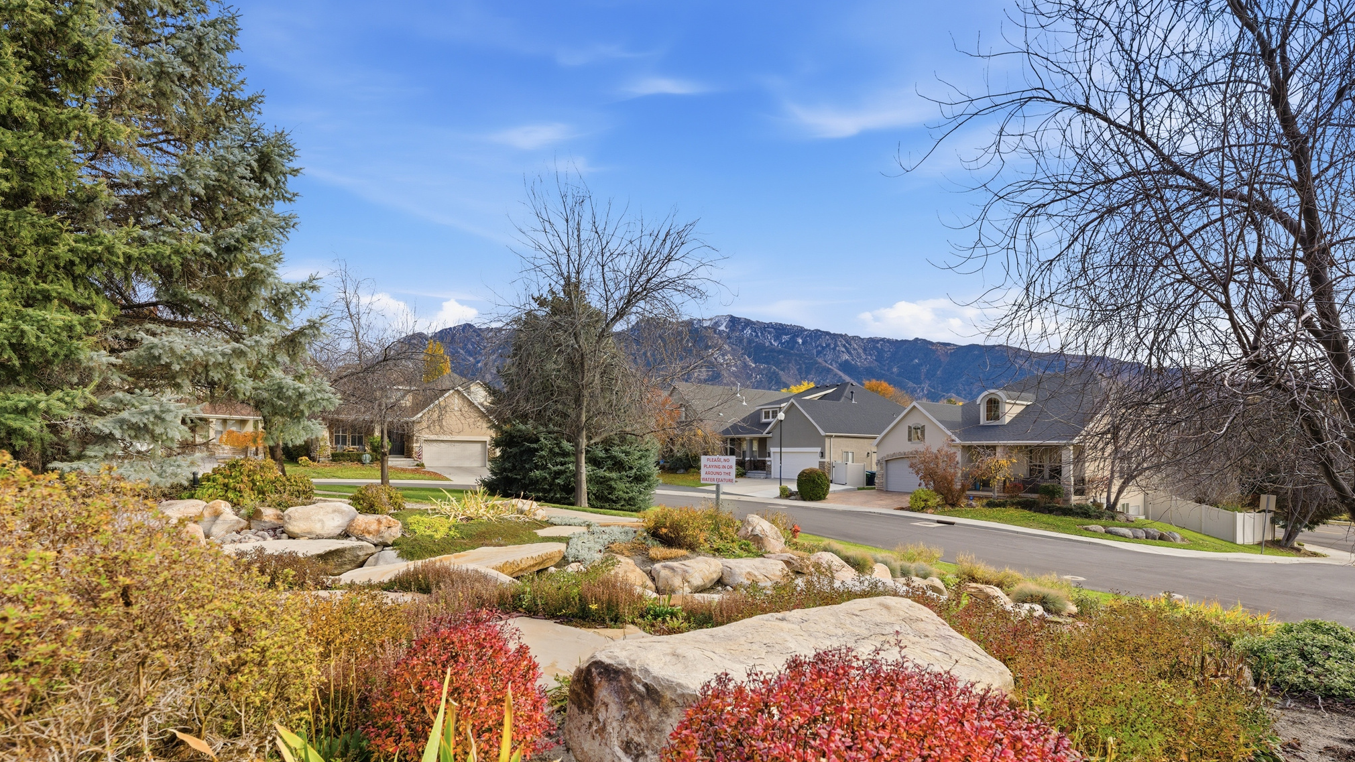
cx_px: 678
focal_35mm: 17
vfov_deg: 63.1
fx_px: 615
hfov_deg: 95.6
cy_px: 451
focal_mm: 16.1
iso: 40
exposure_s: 1/1000
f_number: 8
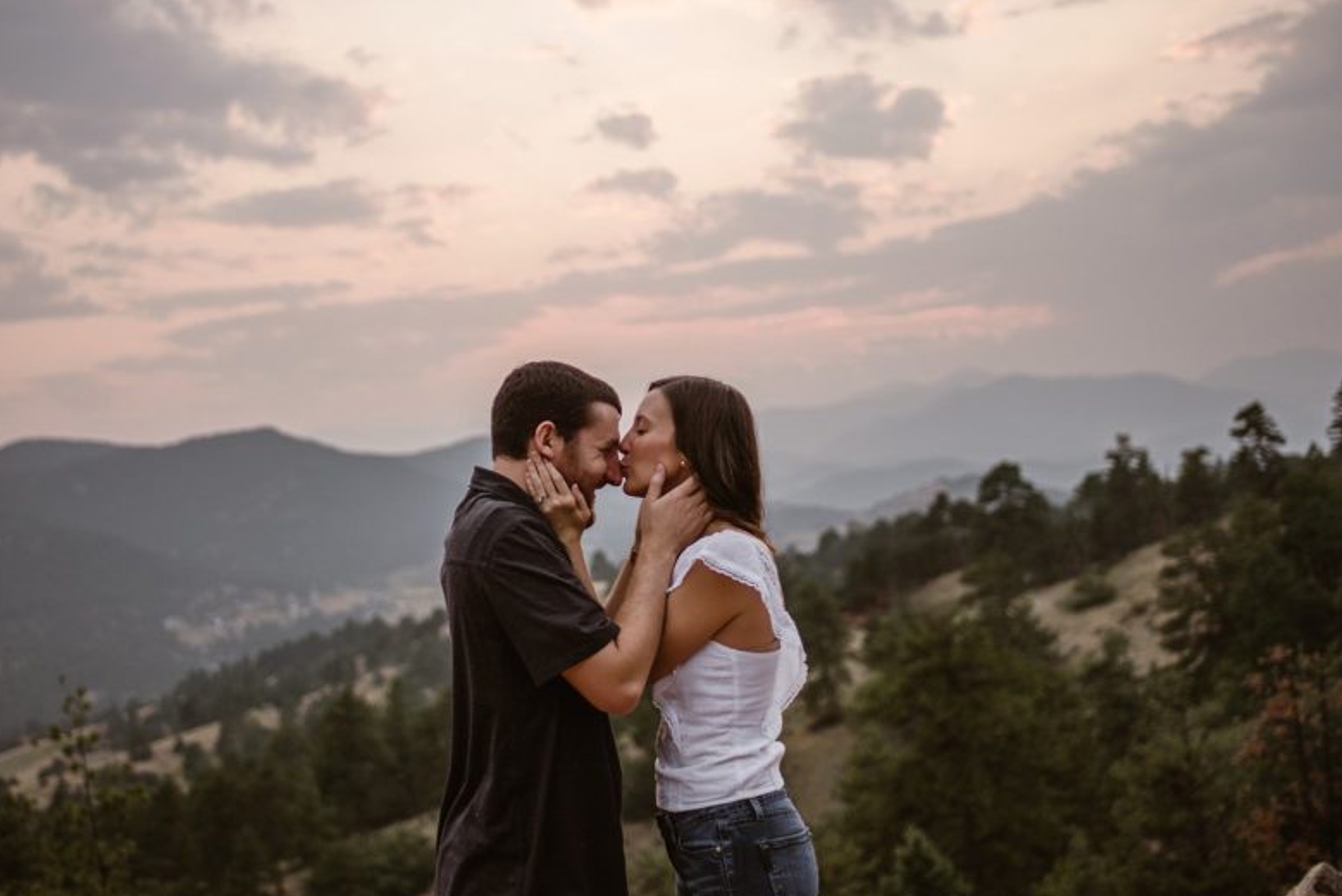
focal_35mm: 46
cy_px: 350
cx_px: 649
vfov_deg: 29.2
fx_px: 1715
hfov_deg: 42.7
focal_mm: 35
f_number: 1.8
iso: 200
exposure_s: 1/1000
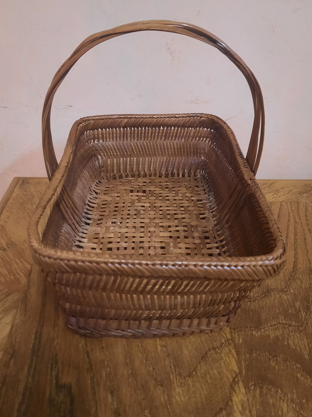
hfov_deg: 48.2
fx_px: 349
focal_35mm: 29
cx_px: 157
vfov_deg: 61.6
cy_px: 202
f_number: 2
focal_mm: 4.6
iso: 640
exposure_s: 1/25
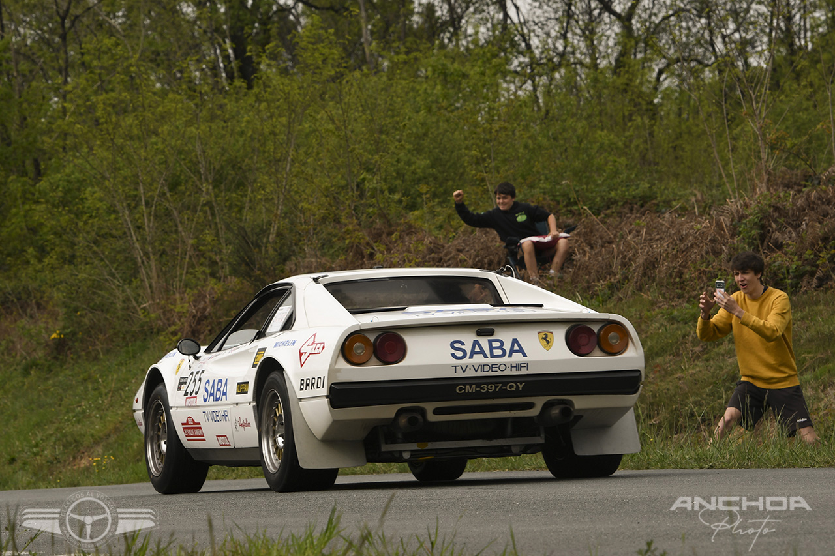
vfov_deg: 7.5
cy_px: 278
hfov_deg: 11.2
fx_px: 4244
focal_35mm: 183
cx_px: 418
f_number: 8
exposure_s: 1/800
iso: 250
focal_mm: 122
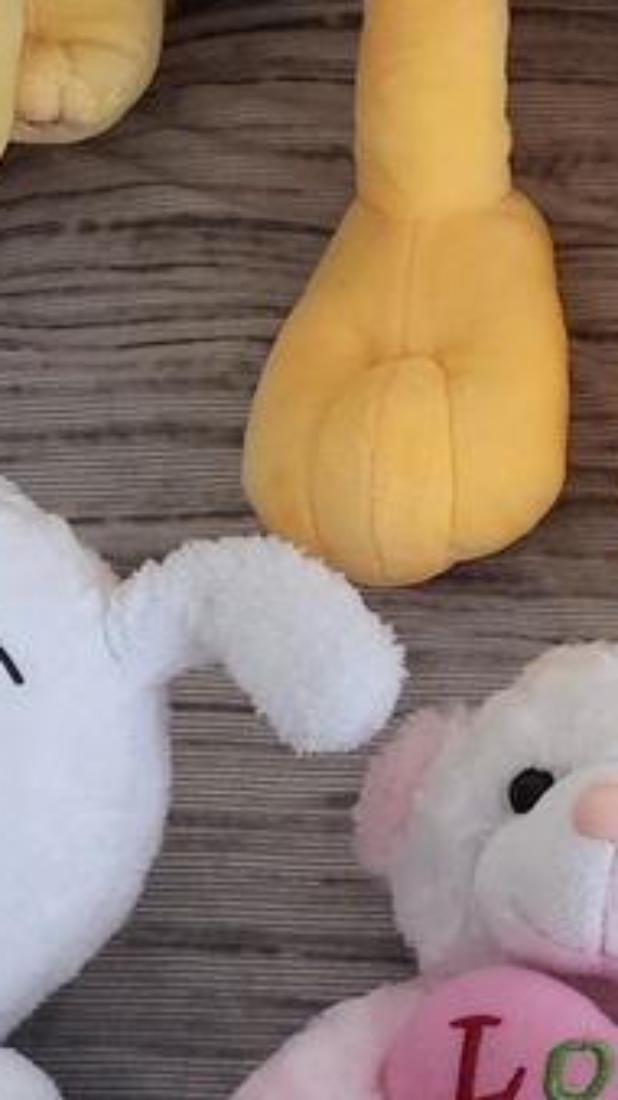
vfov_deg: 22.3
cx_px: 865
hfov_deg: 12.3
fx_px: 2769
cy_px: 345
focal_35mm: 95
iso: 500
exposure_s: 1/120
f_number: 1.8
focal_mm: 6.4
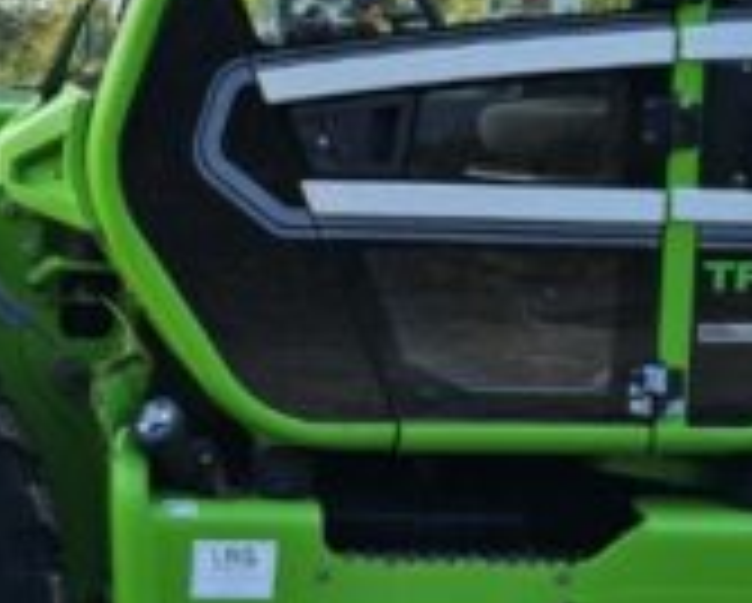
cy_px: 144
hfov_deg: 22.0
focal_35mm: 86
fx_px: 1916
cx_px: 198
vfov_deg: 17.8
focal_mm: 5.4
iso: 25
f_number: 1.8
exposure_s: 1/286
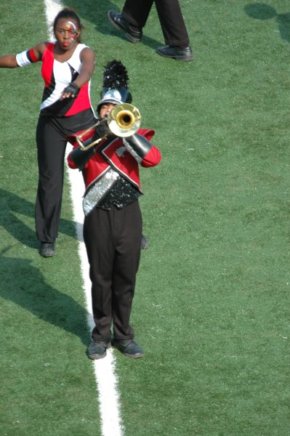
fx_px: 7262
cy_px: 218
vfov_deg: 3.4
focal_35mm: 600
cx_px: 145
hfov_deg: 2.3
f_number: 5.6
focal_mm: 400
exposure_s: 1/500
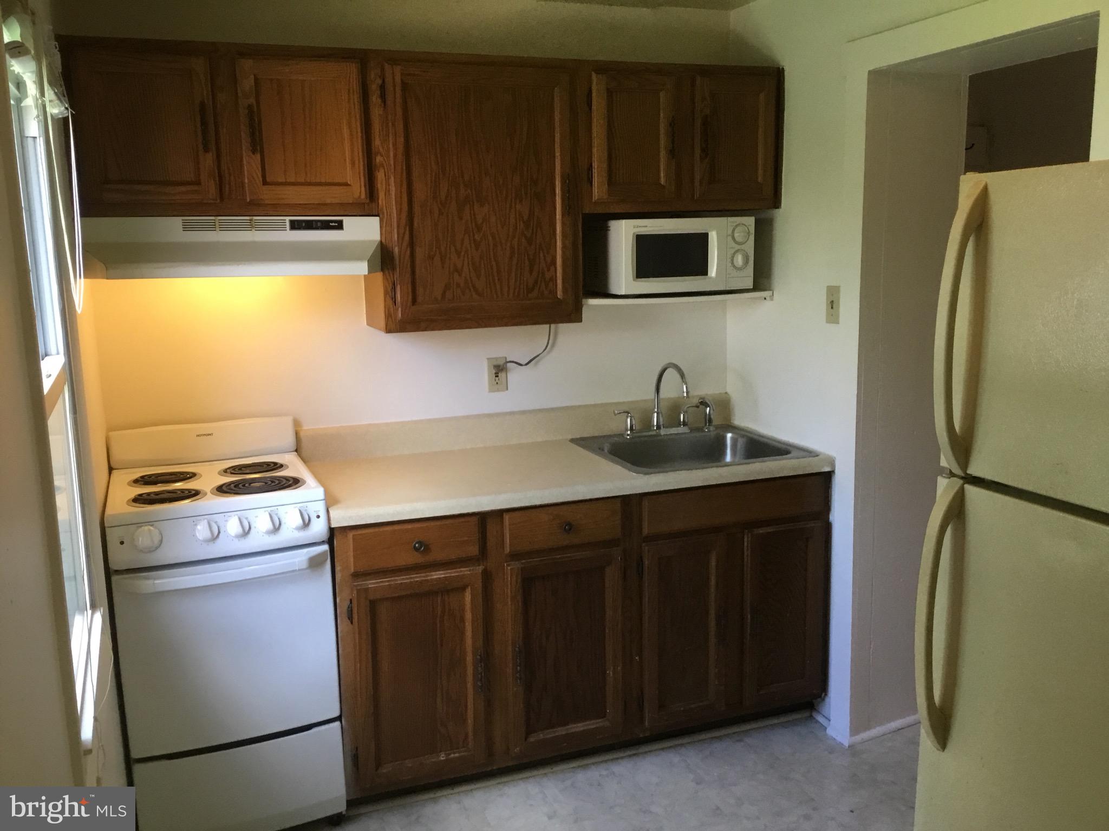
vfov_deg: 45.4
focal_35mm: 31
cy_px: 416
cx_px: 554
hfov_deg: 58.4
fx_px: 993
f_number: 2.4
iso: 50
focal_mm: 3.3
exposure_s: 1/30
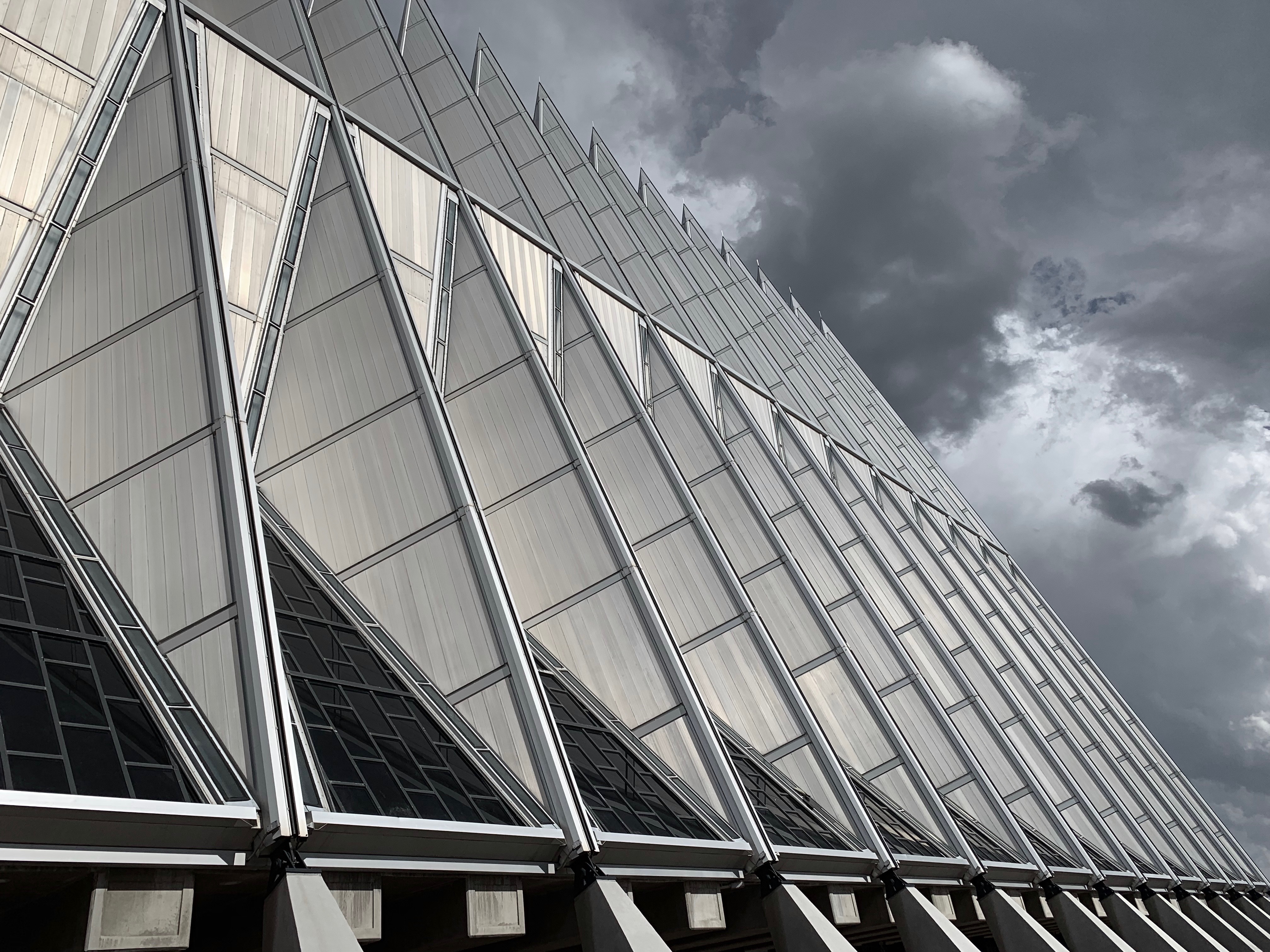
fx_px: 954
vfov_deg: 53.1
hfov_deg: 67.3
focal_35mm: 26
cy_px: 476
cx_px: 635
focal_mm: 4.25
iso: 25
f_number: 1.8
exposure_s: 1/7407
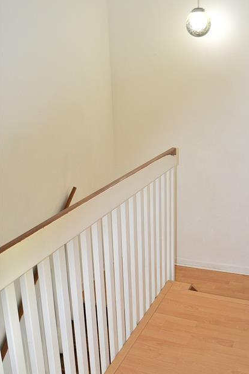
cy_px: 183
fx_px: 425
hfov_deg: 32.5
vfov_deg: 47.4
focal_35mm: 41
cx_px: 154
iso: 560
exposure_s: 1/60
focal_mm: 22
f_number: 3.8
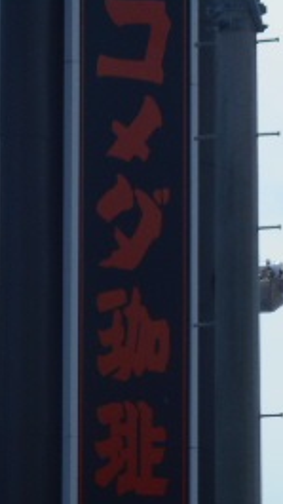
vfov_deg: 7.2
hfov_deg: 4.1
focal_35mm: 297
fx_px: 3963
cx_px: 57
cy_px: 451
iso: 80
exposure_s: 1/640
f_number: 6
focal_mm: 20.1
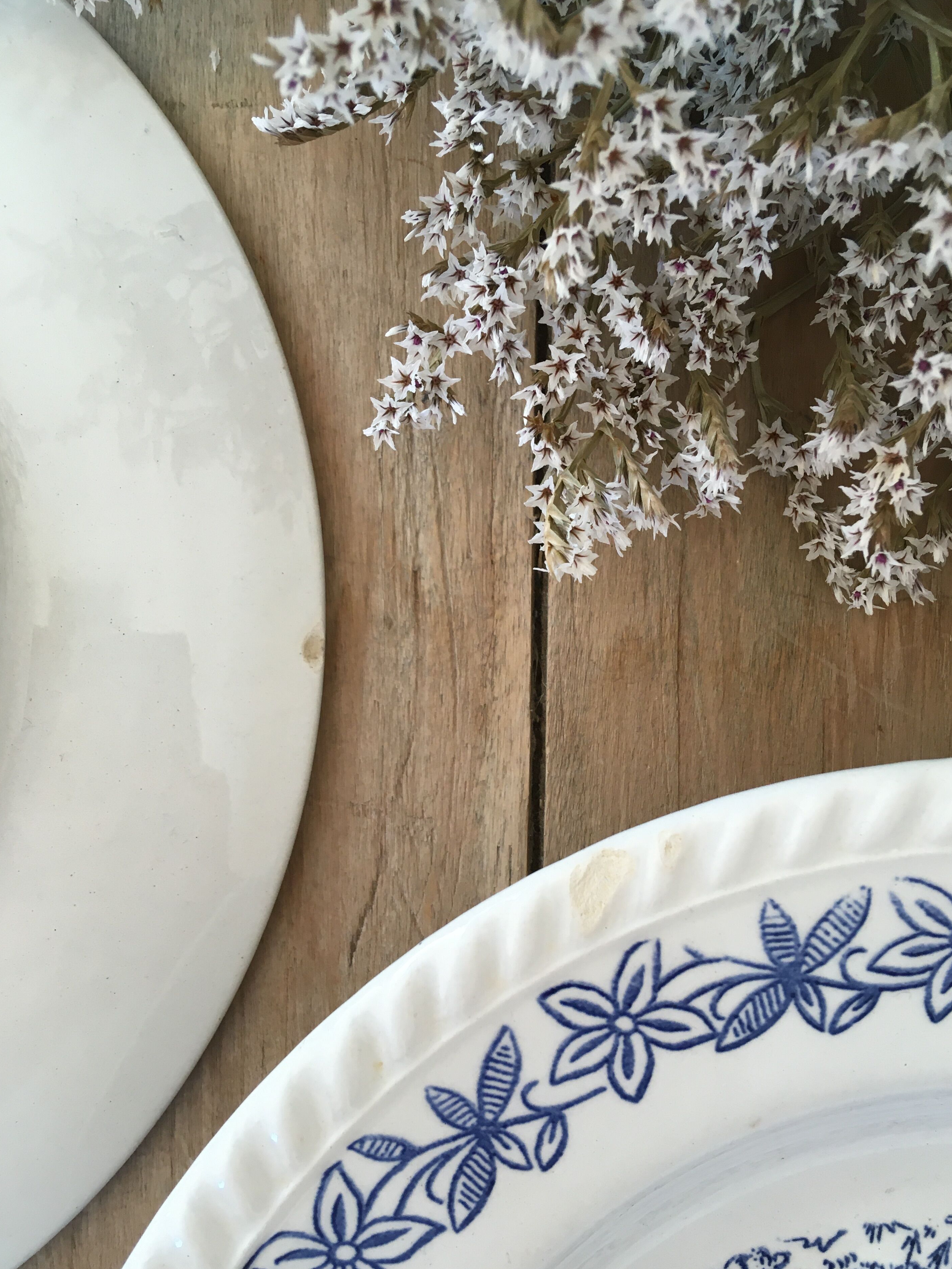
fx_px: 1137
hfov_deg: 45.4
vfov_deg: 58.3
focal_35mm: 31
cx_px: 505
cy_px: 670
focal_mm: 4.15
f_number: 2.2
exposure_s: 1/33
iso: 40
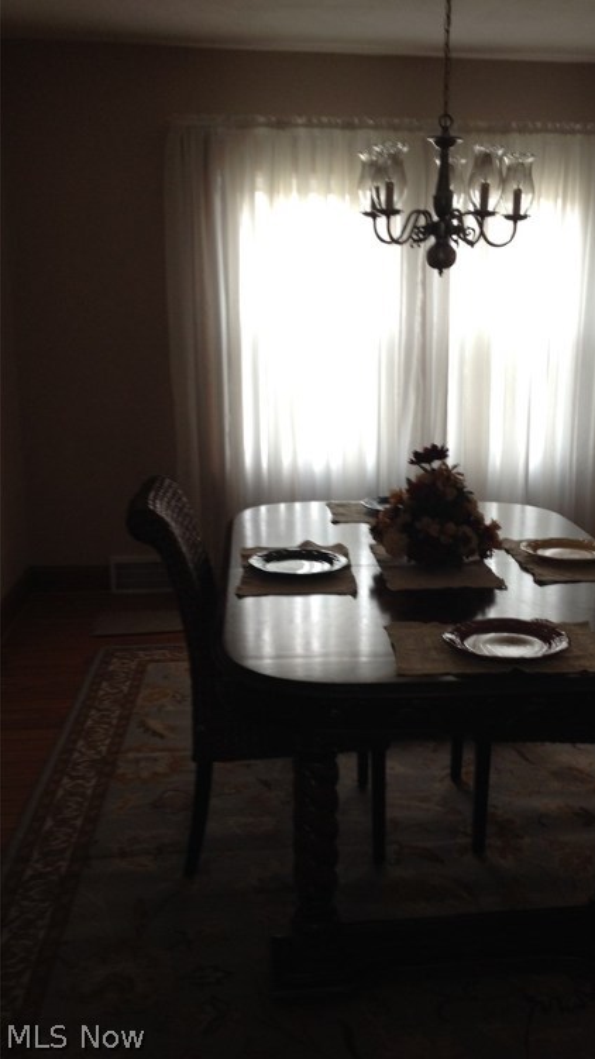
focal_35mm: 39
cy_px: 519
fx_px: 1095
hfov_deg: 30.1
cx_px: 405
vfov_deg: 51.6
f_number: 2.4
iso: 50
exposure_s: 1/30
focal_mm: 4.28
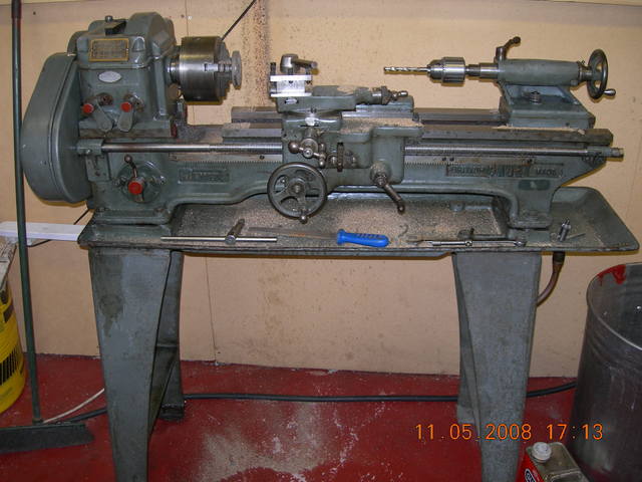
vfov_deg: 37.7
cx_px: 321
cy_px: 241
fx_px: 705
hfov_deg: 49.0
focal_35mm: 38
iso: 58
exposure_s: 1/60.1
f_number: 2.8
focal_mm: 7.8
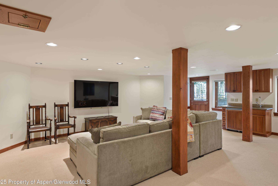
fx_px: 154
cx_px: 136
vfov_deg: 62.0
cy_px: 93
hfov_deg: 83.9
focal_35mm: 20
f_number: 7.1
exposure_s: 1.6
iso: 100
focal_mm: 19
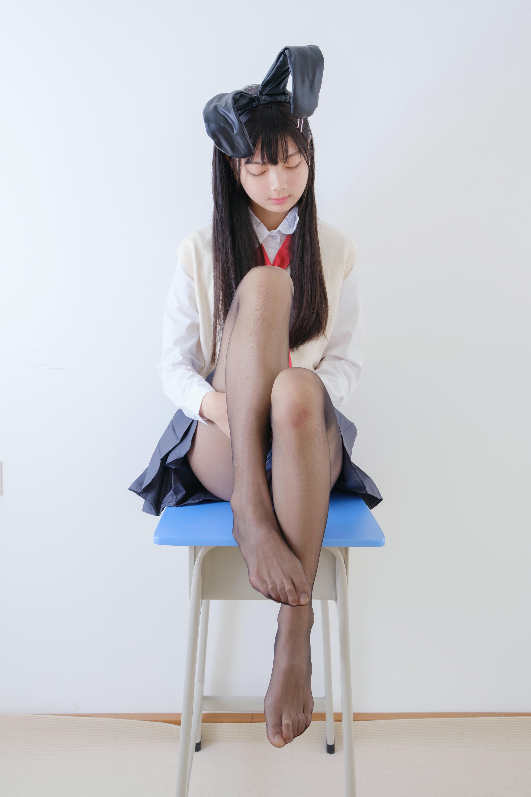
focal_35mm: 35
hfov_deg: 37.9
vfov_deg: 54.4
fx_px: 774
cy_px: 398
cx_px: 266
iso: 160
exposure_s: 1/80
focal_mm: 23
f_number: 5.6
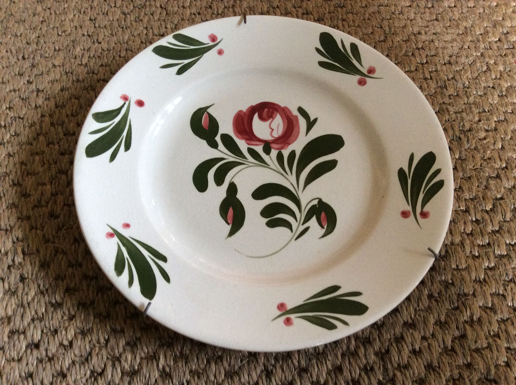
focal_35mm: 32
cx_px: 258
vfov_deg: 44.1
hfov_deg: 56.9
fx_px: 476
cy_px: 192
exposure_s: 1/25
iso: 160
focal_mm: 3.3
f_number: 2.4
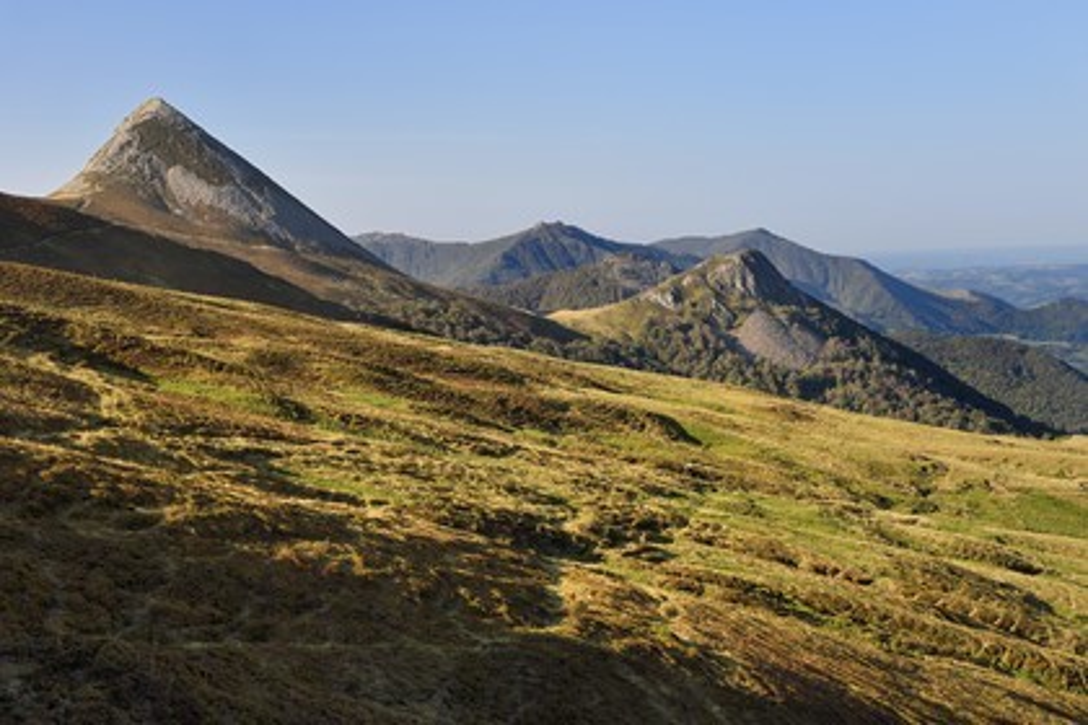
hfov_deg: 35.6
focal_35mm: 56
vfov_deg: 24.2
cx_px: 544
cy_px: 362
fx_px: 1692
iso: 200
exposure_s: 1/320
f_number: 10
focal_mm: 56
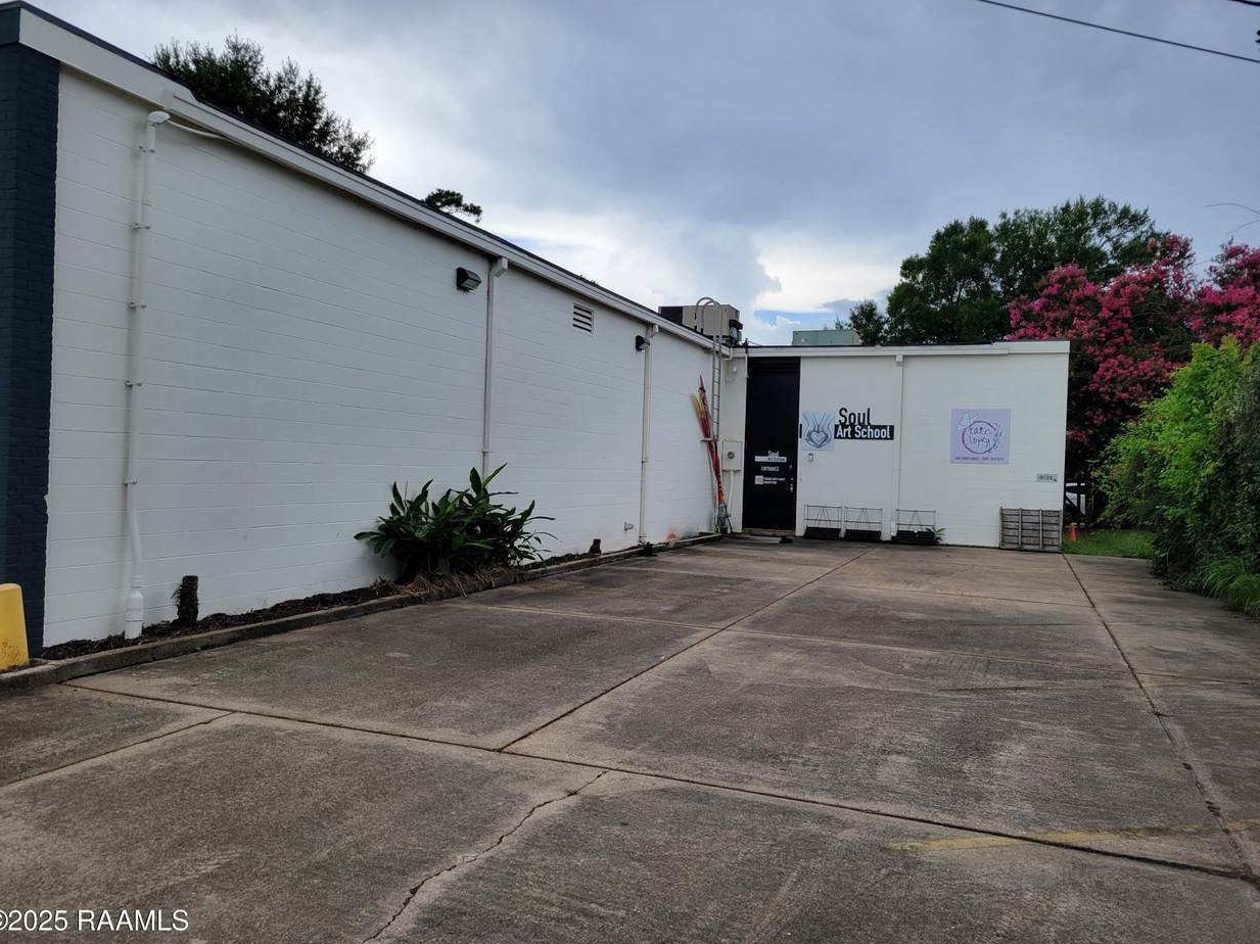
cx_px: 639
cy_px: 475
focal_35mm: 27
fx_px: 982
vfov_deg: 51.3
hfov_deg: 65.3
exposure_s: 1/1019
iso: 40
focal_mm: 5.4
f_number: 1.8
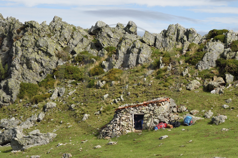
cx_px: 119
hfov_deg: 10.3
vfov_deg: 6.9
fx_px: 1322
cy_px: 79
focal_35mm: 200
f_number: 13
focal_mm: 200
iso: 200
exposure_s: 1/250
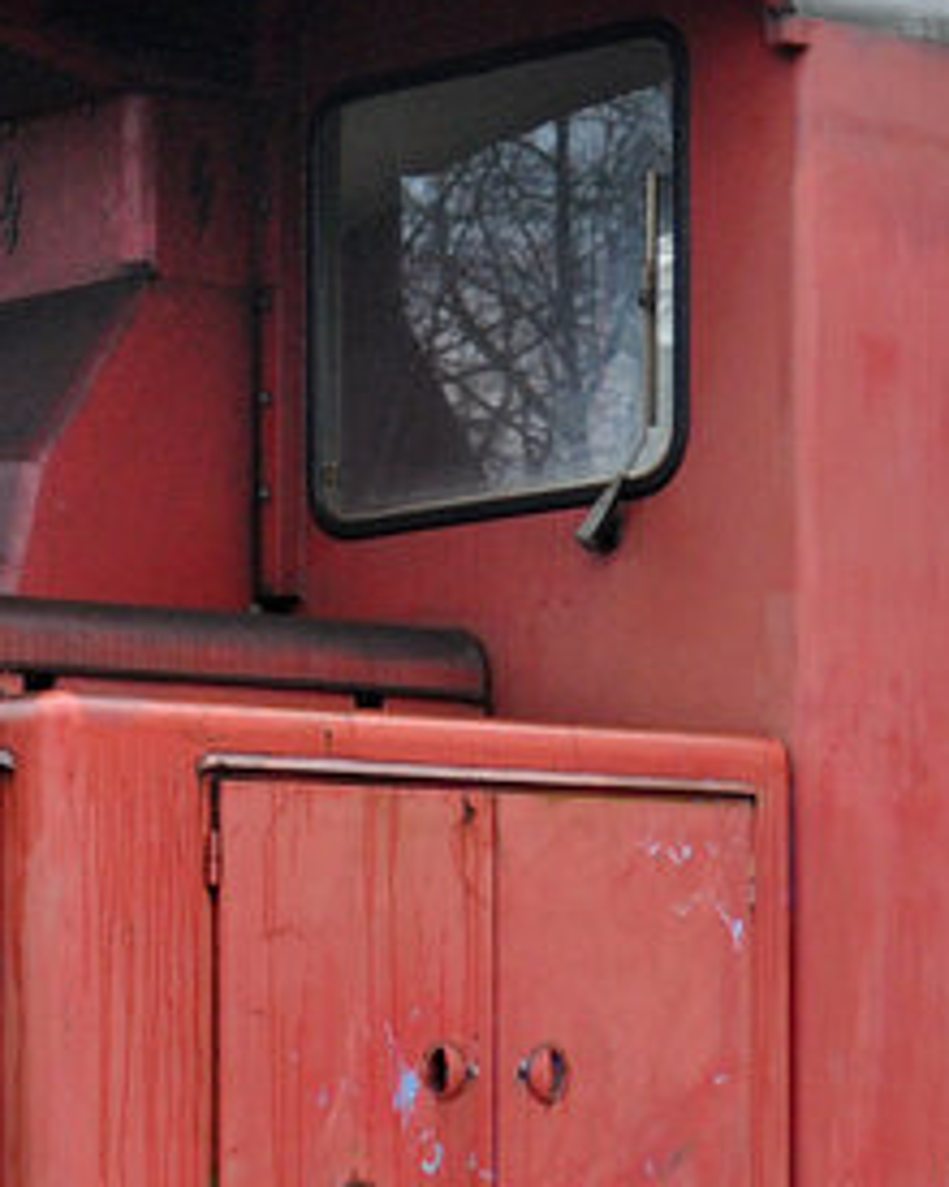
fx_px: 6881
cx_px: -246
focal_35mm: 196
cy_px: 835
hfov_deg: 7.8
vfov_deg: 9.8
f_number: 2.8
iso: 560
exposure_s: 1/30
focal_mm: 32
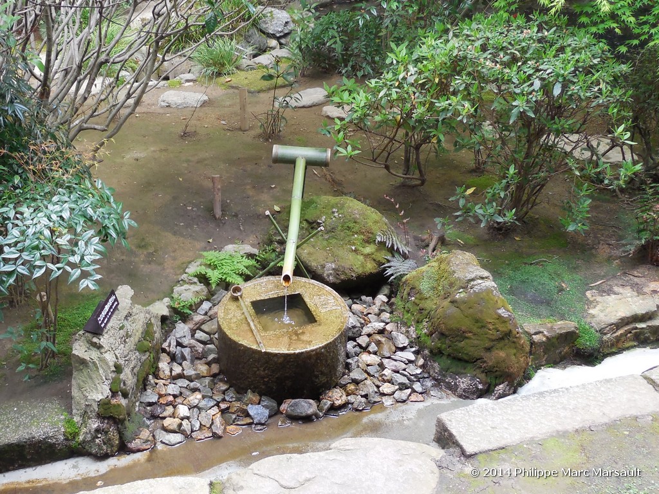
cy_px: 247
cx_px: 330
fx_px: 476
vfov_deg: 54.9
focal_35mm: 25
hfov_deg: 69.4
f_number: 3.1
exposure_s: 1/30
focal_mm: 4.5
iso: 140
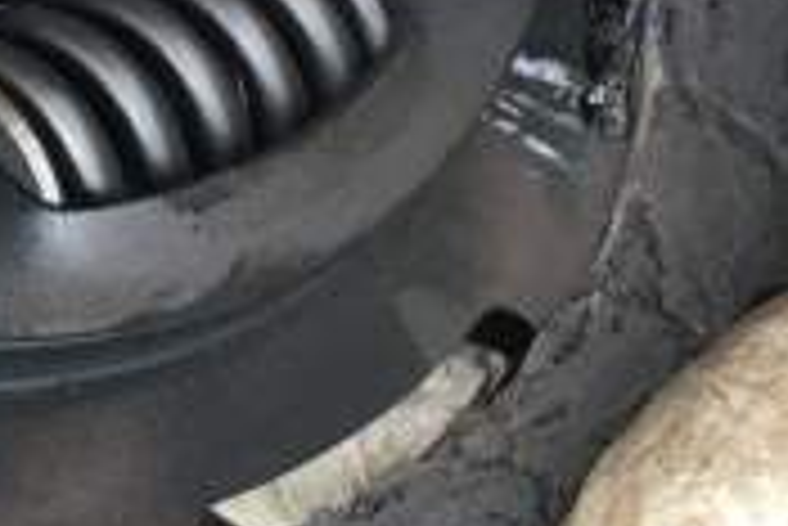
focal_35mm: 155
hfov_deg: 12.8
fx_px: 3395
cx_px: -266
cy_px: -56
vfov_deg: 8.8
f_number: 2.2
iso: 32
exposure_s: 1/33
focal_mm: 4.15
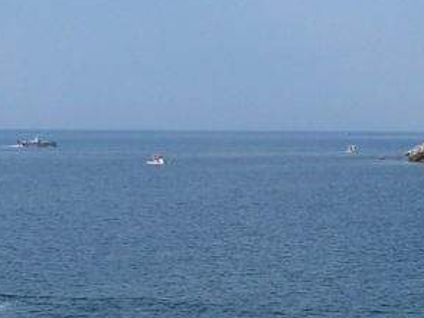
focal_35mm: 137
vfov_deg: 10.8
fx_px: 1679
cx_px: 800
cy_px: 294
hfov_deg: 12.8
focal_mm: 6
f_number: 5.6
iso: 80
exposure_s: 1/500
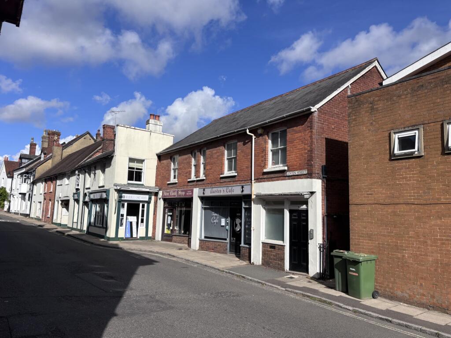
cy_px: 169
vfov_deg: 53.1
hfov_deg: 67.3
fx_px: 339
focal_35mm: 26
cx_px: 226
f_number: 1.6
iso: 50
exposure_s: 1/5348
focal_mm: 5.96
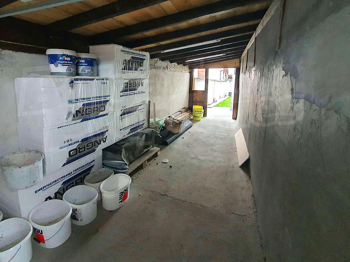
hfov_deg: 94.3
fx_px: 162
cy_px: 104
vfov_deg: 77.2
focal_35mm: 16
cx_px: 161
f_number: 2.2
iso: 800
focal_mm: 1.8
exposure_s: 1/33
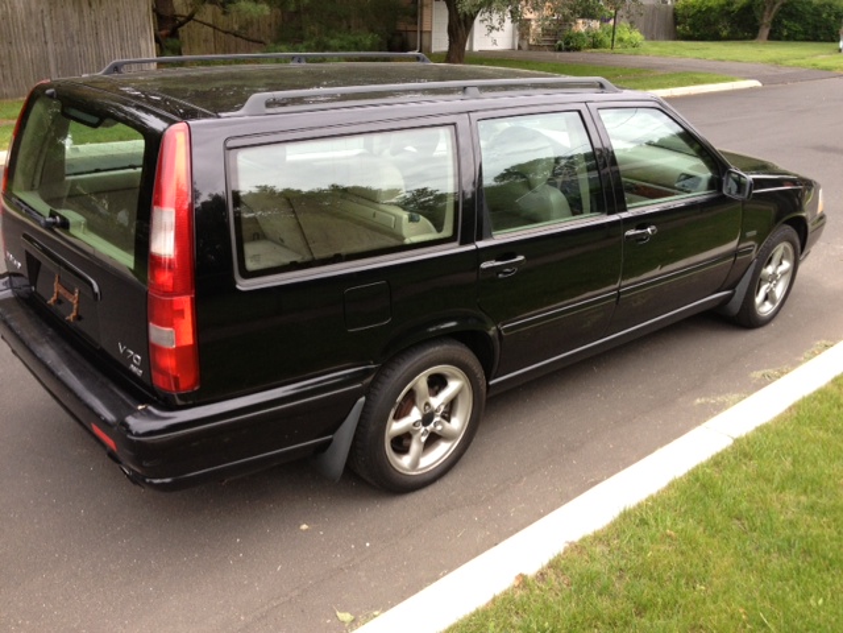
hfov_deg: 52.6
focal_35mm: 35
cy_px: 316
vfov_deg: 40.7
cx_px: 422
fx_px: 852
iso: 64
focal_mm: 4.28
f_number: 2.4
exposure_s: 1/60
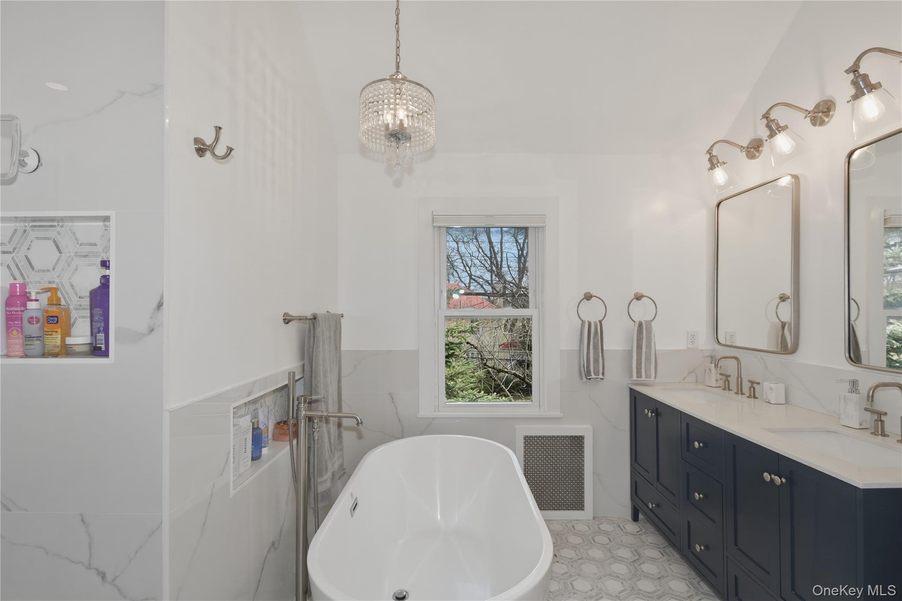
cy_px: 300
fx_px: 376
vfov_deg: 77.3
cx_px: 451
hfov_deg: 100.4
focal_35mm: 15
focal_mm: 10
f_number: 5.6
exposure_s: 1/125
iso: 100
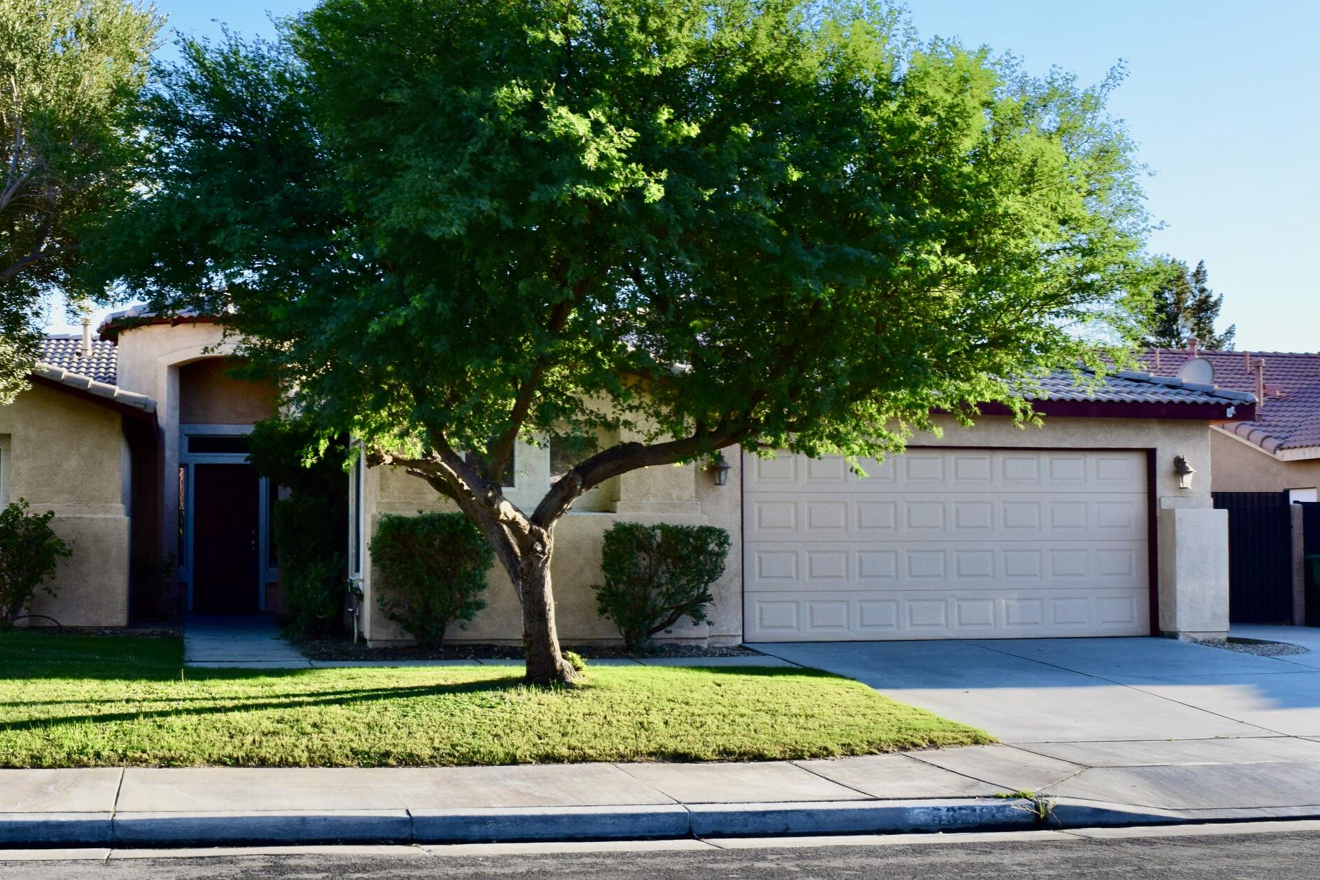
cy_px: 456
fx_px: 1760
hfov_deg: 40.6
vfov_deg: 28.1
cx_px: 434
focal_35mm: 48
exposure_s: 1/200
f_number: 10
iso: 400
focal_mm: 20
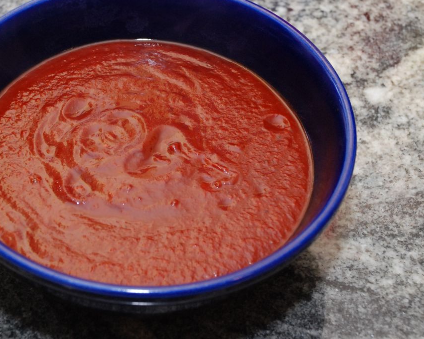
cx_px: 150
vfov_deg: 14.5
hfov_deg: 18.1
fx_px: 1330
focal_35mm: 106
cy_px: 131
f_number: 7.1
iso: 800
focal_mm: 50
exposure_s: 1/60
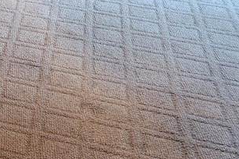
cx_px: -130
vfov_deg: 12.5
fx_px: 664
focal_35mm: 100
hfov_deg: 18.0
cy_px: -131
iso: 500
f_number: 1.8
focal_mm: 5.4
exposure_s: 1/120
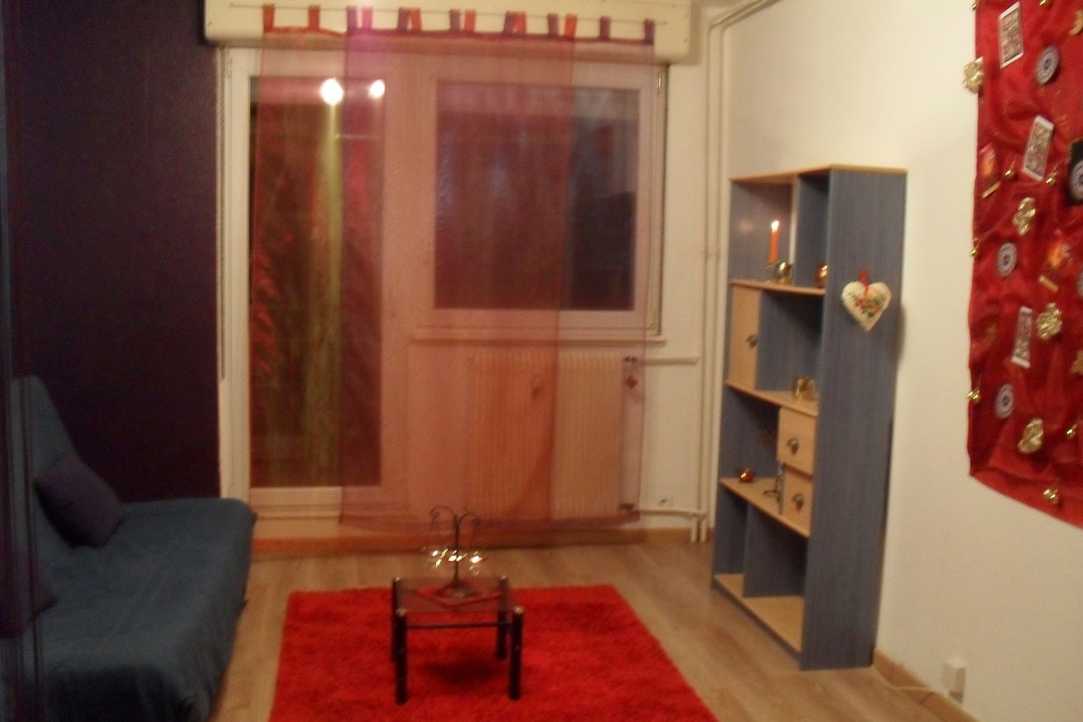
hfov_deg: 51.9
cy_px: 398
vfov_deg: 35.9
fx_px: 1113
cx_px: 546
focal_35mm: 37
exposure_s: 1/10
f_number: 3.2
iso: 400
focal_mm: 6.3
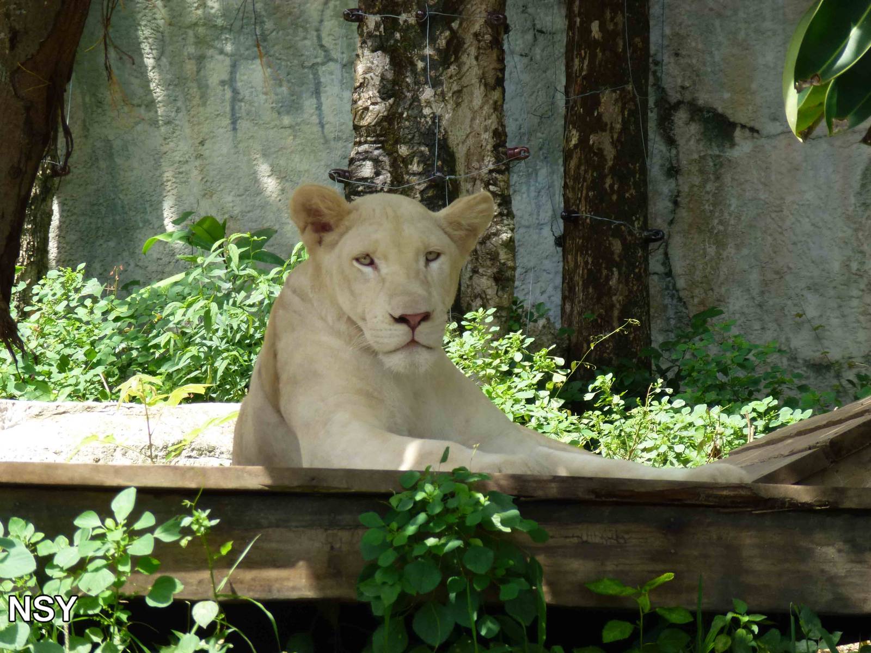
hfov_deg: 5.6
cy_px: 326
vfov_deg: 4.2
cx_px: 436
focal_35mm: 355
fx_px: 8932
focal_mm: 63.6
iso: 125
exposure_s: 1/125
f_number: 5.9
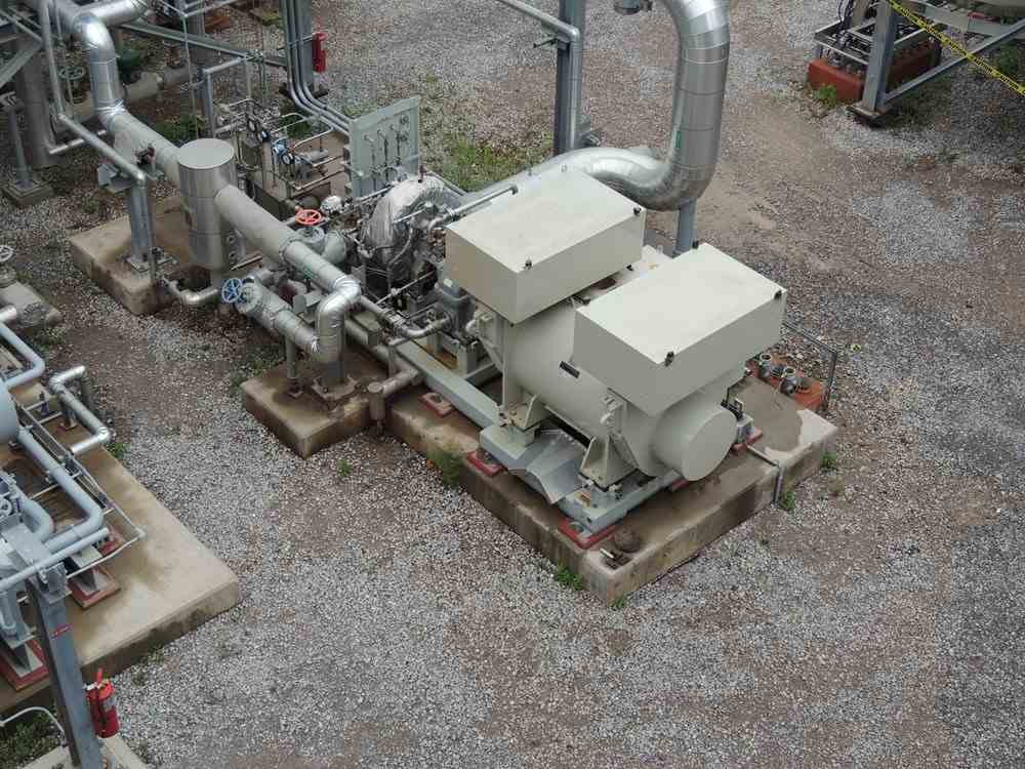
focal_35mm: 50
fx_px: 1481
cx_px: 512
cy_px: 384
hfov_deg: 38.2
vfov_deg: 29.1
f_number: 3.6
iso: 100
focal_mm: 8.9
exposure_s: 1/320
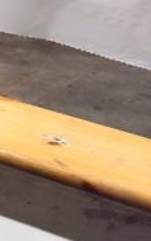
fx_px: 1229
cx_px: -472
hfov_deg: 5.9
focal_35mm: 187
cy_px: -134
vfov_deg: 10.7
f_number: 4
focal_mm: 34
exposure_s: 1/100
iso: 2500
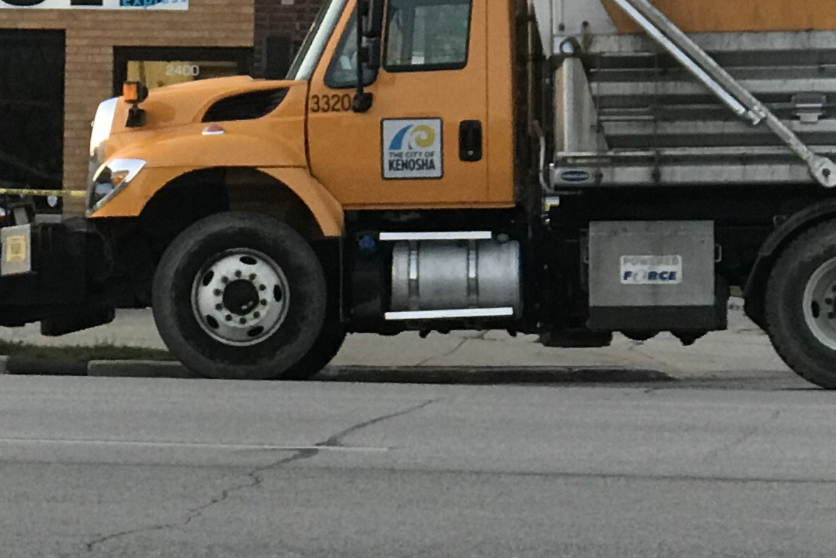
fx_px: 4714
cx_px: 67
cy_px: 392
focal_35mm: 203
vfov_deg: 6.8
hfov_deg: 10.1
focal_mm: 6.6
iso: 64
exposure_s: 1/60
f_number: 2.8
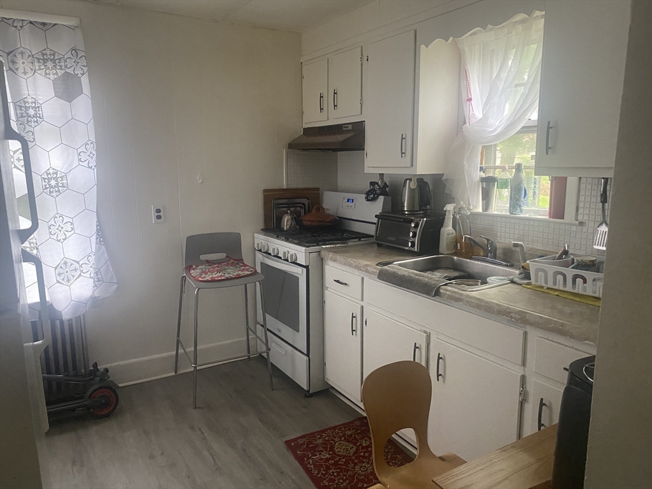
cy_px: 244
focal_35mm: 26
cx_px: 326
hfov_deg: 67.3
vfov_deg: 53.1
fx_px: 490
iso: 320
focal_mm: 4.25
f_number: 1.8
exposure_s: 1/60
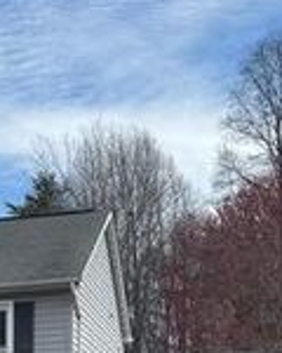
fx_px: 1085
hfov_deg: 14.2
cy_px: 578
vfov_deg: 16.3
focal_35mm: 104
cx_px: -94
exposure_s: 1/4310
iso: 80
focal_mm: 6.76
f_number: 1.78
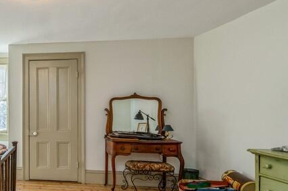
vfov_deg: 38.8
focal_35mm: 34
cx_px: -10
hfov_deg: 45.5
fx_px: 272
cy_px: 102
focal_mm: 16
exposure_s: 1/6
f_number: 11
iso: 200
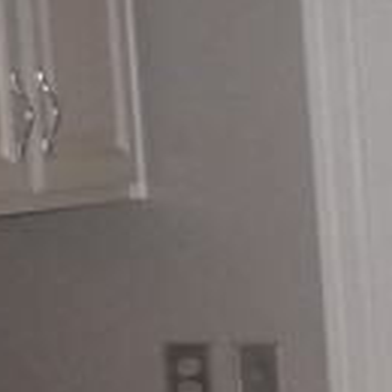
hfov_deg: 8.3
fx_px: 2229
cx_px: 1215
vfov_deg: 9.8
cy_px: 549
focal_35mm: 174
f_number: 2.8
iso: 250
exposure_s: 1/30
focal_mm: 4.4
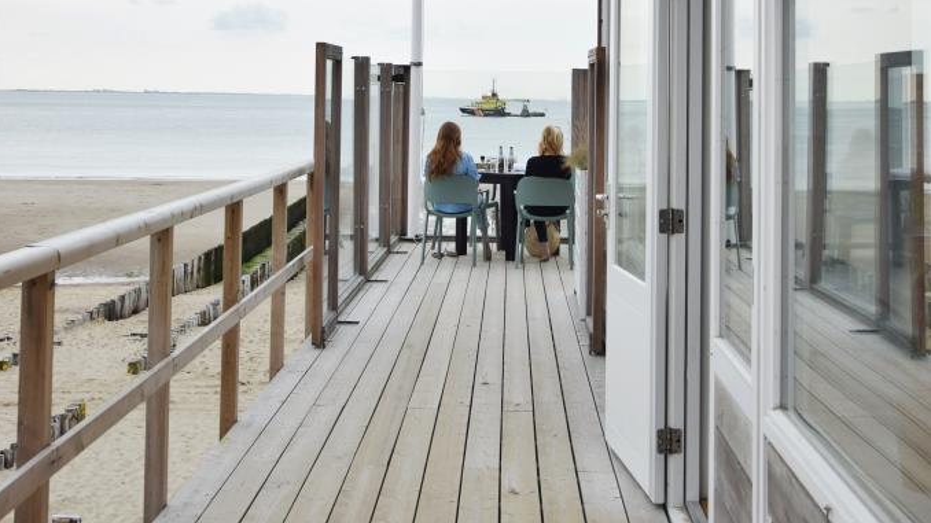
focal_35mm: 57
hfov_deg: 36.6
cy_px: 19
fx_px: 1407
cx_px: 463
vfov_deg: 20.5
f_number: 3.8
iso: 125
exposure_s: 1/1000
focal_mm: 24
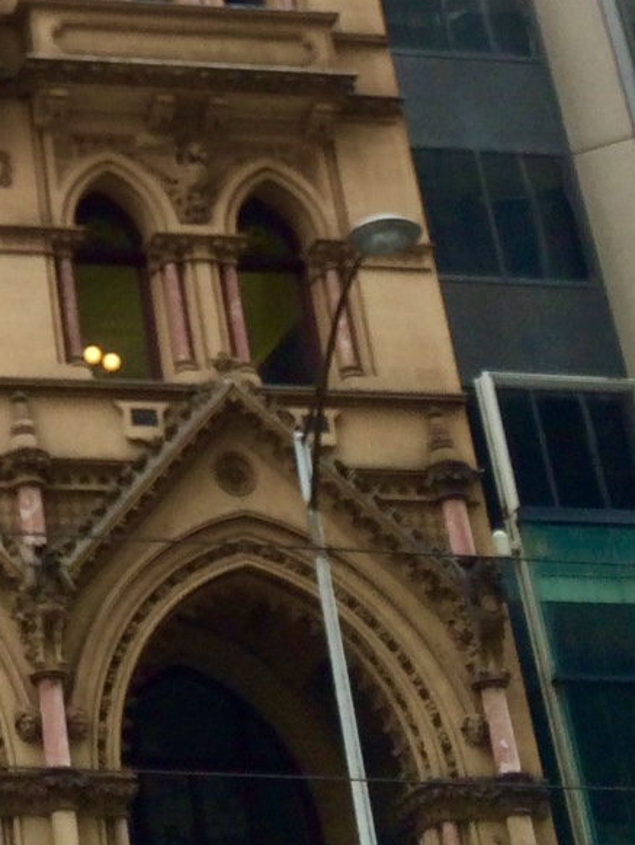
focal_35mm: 102
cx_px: -234
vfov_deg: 18.3
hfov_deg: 13.9
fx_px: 2493
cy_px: -160
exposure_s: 1/253
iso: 32
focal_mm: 4.15
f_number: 2.2
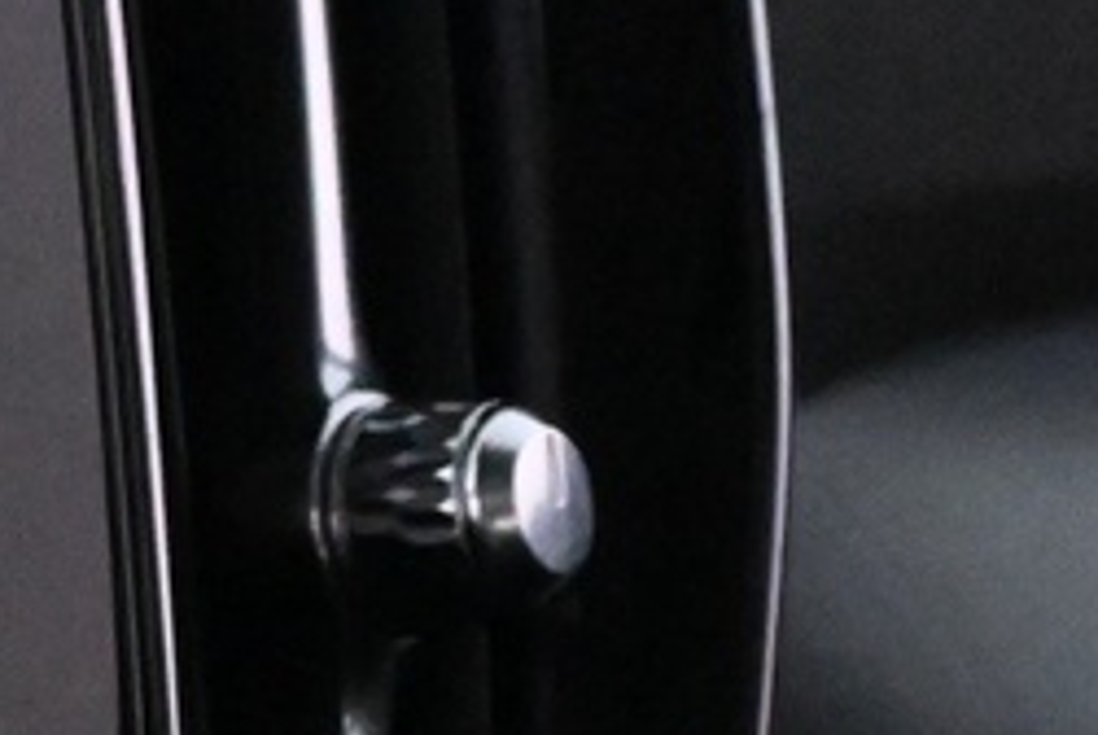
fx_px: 5313
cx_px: -1360
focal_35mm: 174
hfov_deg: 10.5
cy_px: 486
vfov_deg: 7.9
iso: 8000
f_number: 7.1
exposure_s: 1/60
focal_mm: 18
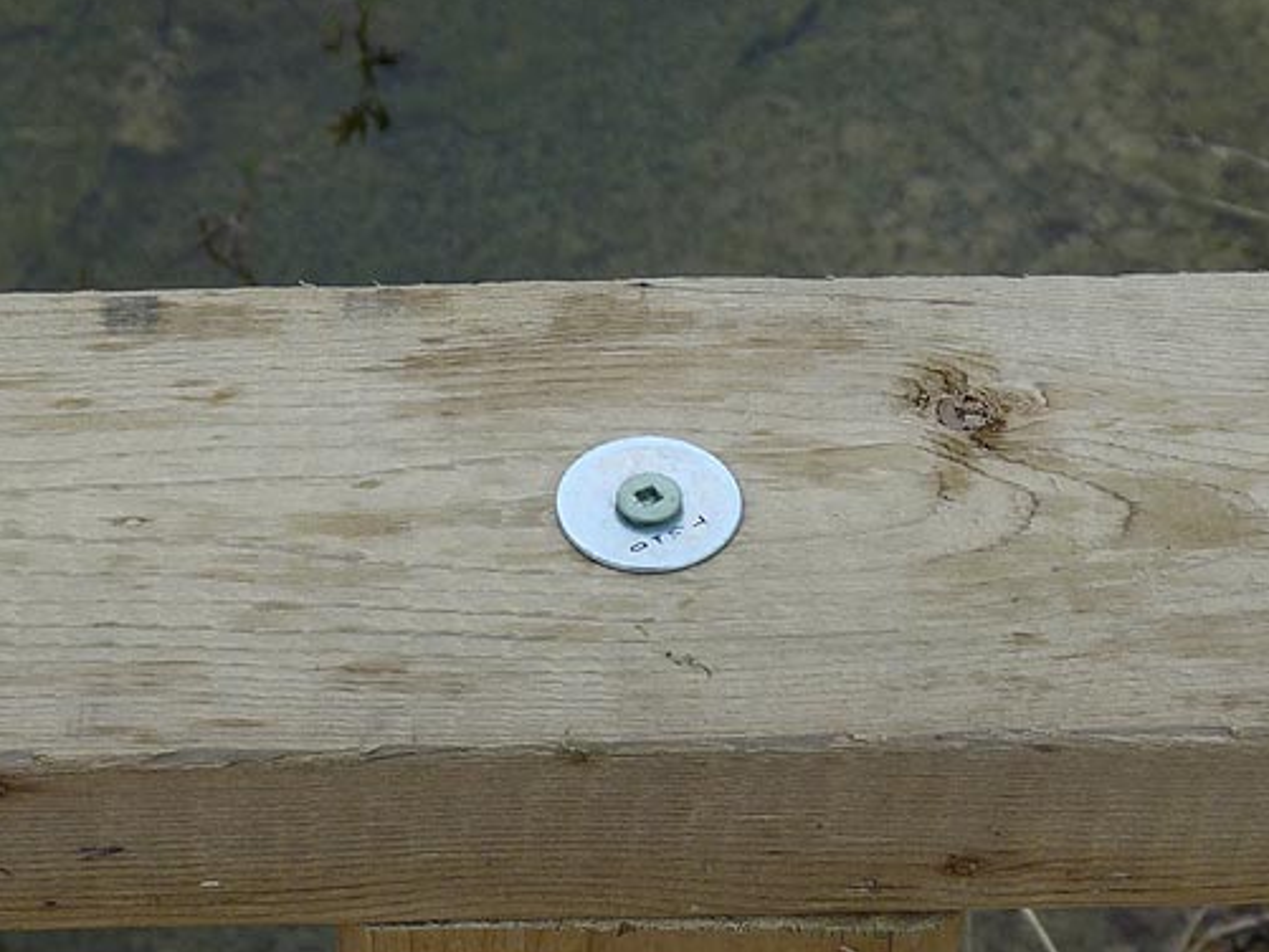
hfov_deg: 20.2
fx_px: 3557
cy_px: 592
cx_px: 684
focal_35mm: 97
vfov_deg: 15.2
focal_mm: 7.6
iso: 100
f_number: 4
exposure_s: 1/200
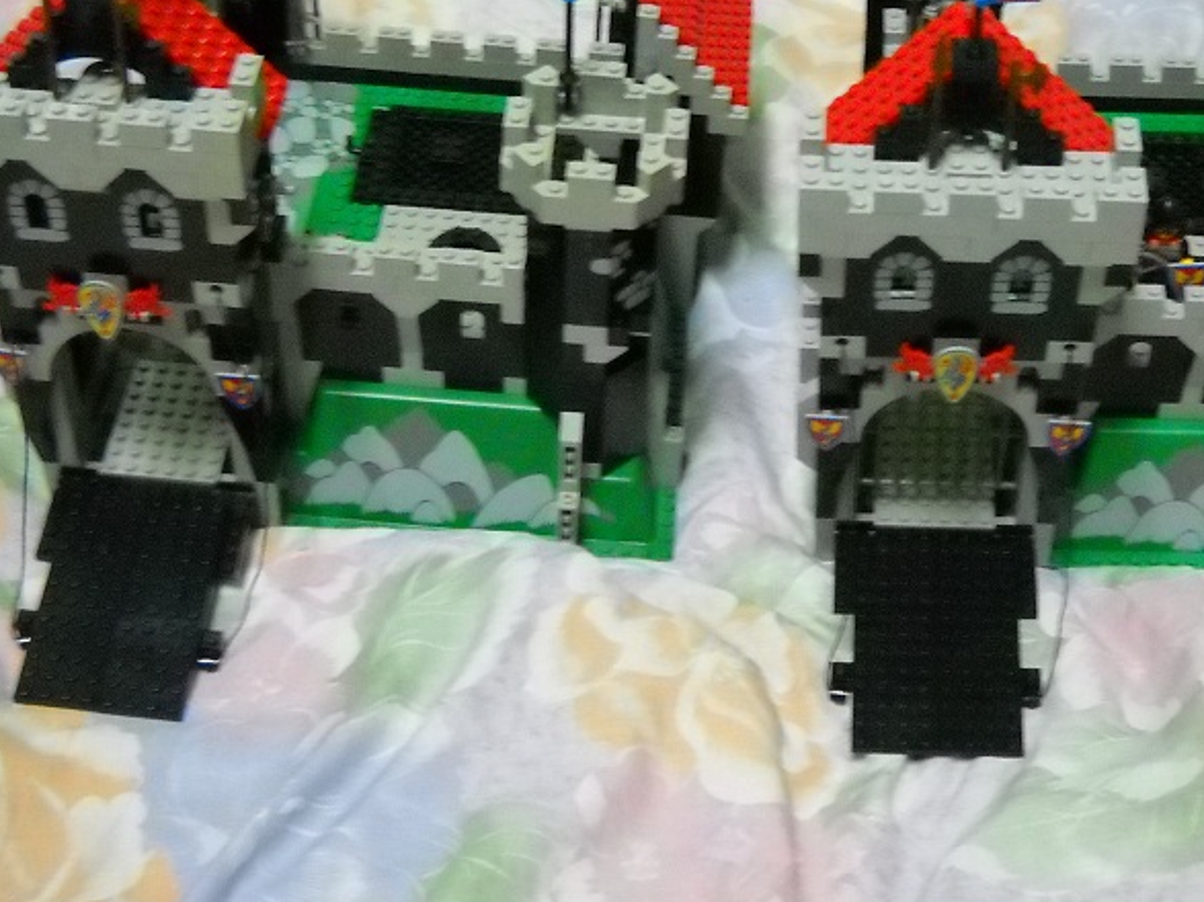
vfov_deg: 25.5
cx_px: 763
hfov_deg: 33.6
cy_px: 305
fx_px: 1982
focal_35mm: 57
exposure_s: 1/8
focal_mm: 6.72
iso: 800
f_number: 3.1
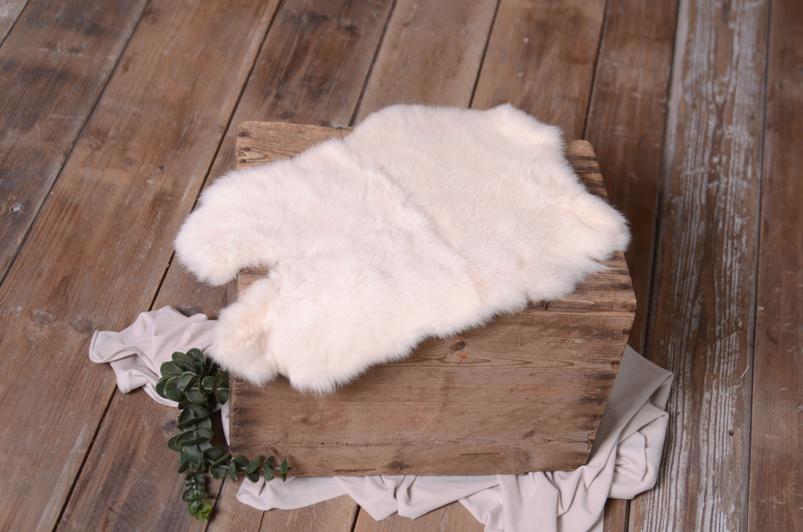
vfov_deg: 22.5
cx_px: 402
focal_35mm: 60
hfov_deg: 33.5
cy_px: 266
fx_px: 1336
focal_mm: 40
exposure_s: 1/60
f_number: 4
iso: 200
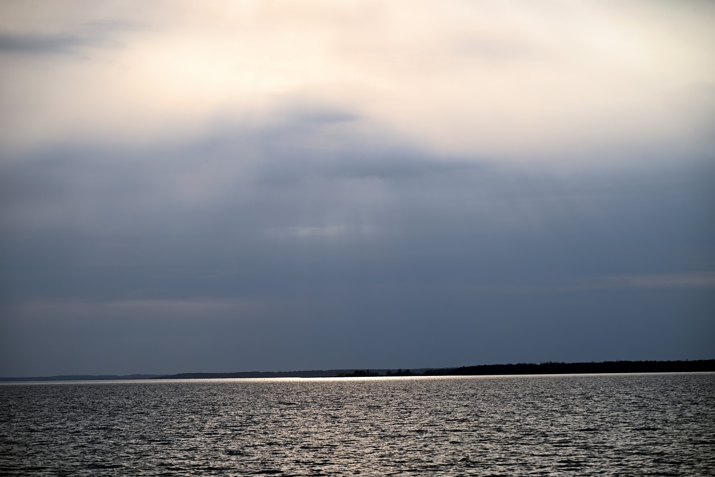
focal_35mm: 122
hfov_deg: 16.8
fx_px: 2424
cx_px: 358
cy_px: 238
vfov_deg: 11.2
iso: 100
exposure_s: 1/640
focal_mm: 122
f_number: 6.3
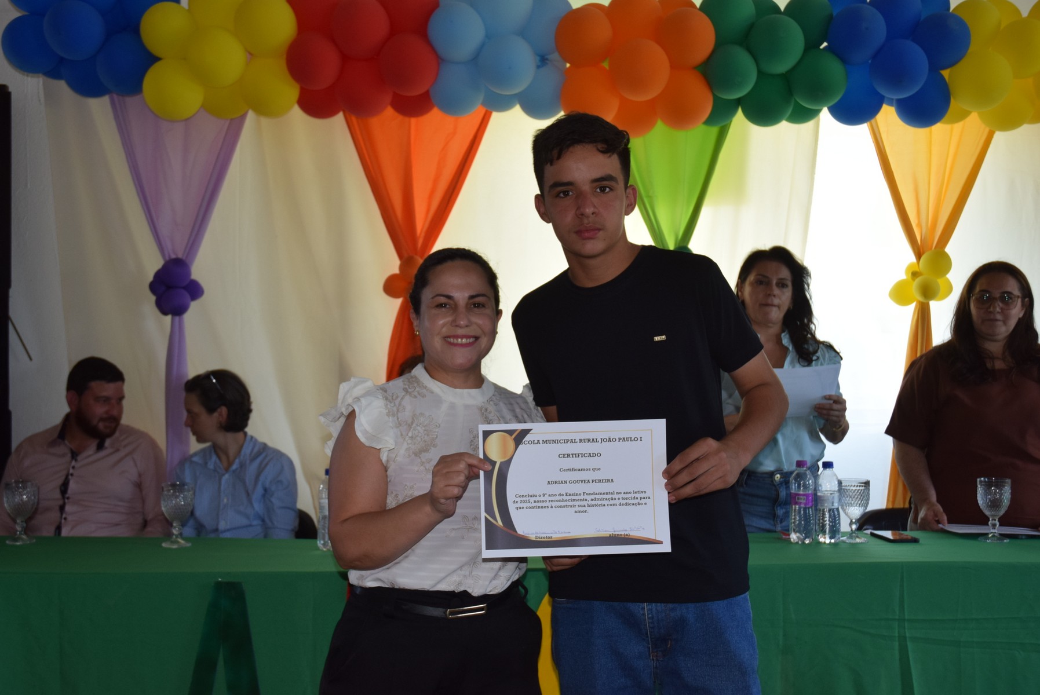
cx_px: 520
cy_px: 348
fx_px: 1171
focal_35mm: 40
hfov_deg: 47.9
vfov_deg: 33.1
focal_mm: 27
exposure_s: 1/125
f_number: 5.6
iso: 640
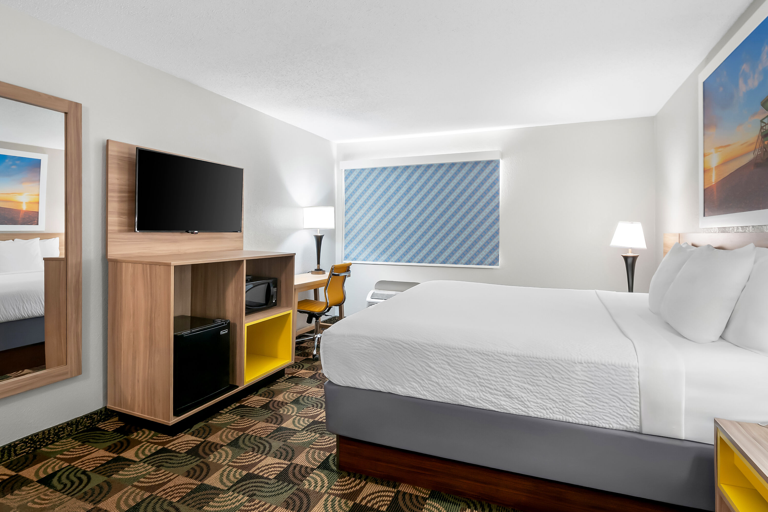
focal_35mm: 17
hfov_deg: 93.3
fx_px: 363
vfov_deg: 70.4
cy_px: 256
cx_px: 384
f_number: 8
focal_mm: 8
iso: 200
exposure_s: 1/15
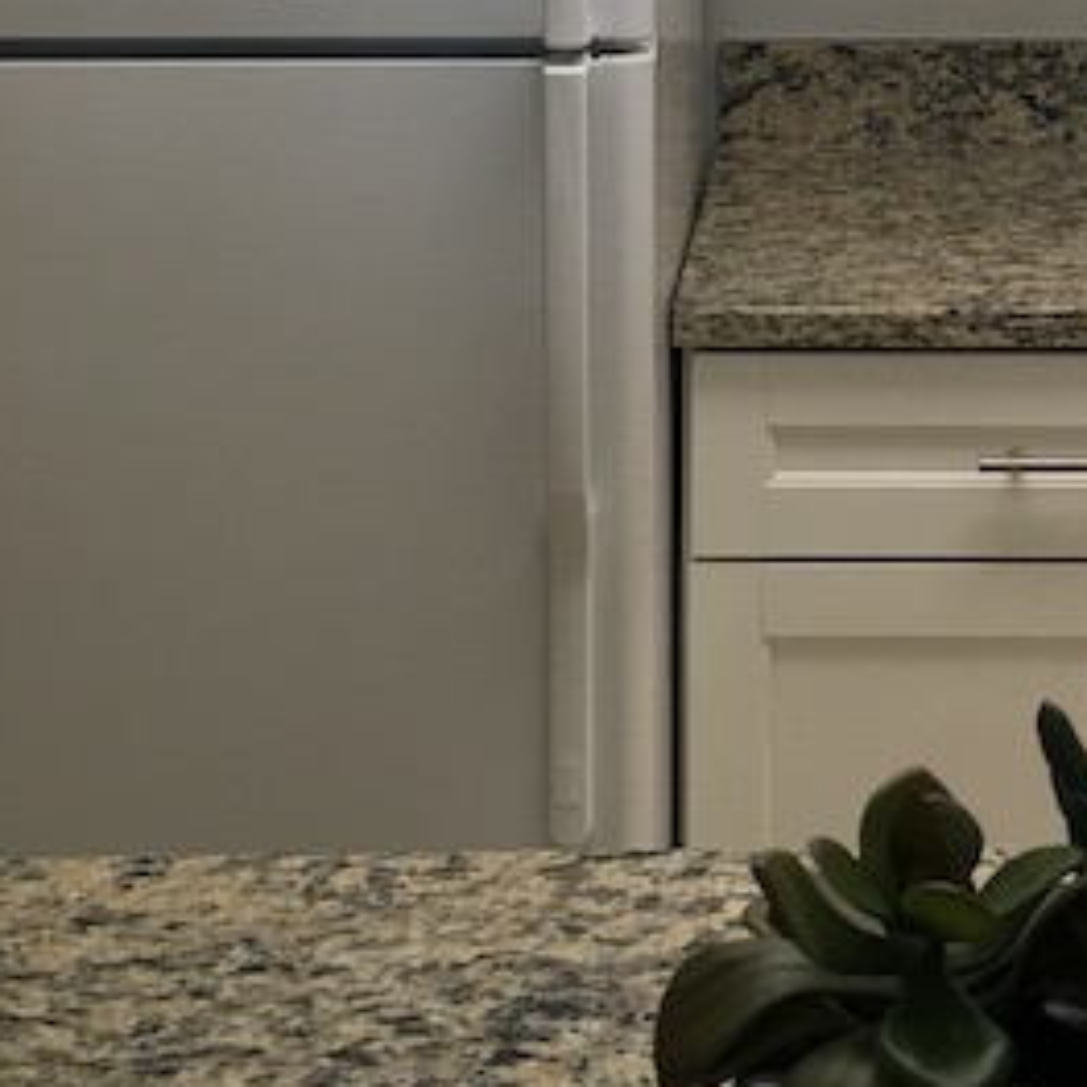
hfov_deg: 21.8
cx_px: 946
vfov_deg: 21.0
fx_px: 2771
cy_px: -132
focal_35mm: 78
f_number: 2.2
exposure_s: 1/15
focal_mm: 4.15
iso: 32
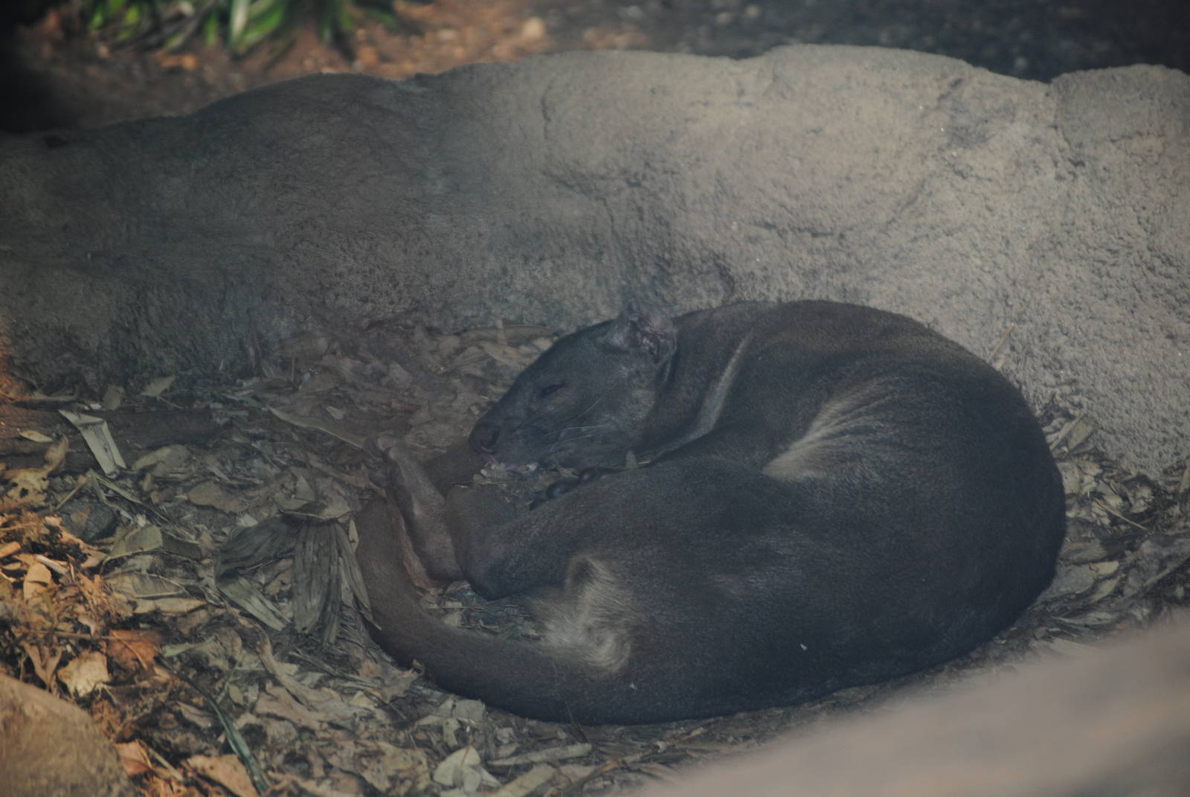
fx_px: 5461
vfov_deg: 8.3
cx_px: 595
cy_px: 398
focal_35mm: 165
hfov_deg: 12.4
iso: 200
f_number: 4.5
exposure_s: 1/60
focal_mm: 110
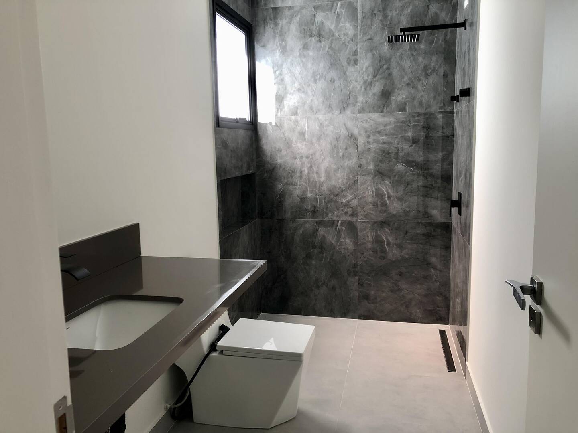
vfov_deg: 49.7
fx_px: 468
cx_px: 289
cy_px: 216
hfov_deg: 63.4
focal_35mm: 28
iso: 25
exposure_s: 1/40
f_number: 1.8
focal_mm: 4
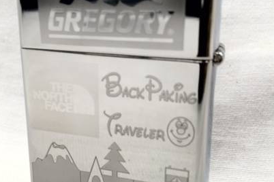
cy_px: 73
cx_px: 114
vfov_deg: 29.8
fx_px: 342
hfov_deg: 43.5
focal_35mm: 45
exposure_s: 1/40
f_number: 2.2
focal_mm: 4.15
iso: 40
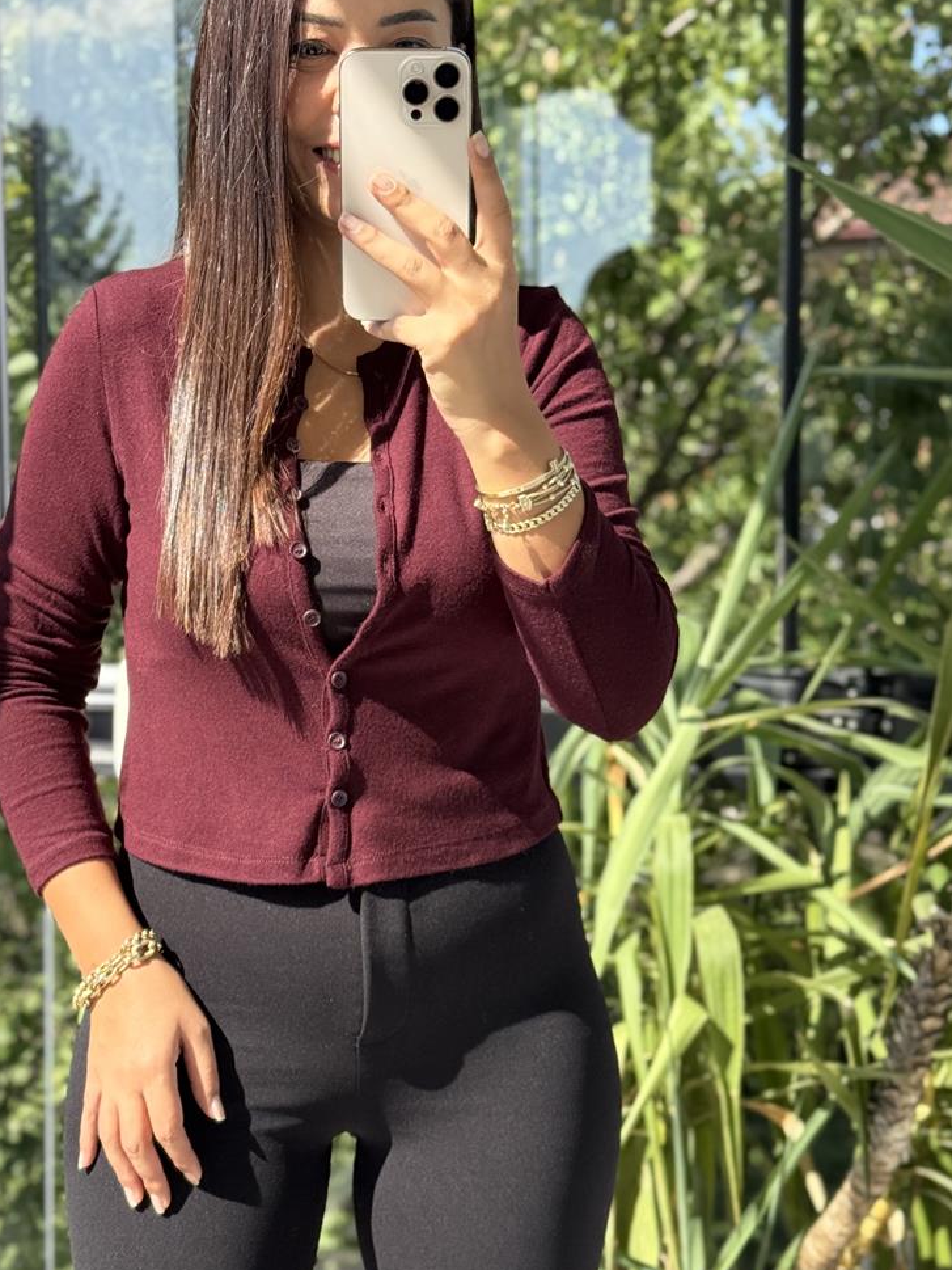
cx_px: 357
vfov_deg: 29.4
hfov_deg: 22.2
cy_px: 631
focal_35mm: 66
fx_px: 2420
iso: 64
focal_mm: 6.76
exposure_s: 1/675
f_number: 1.78
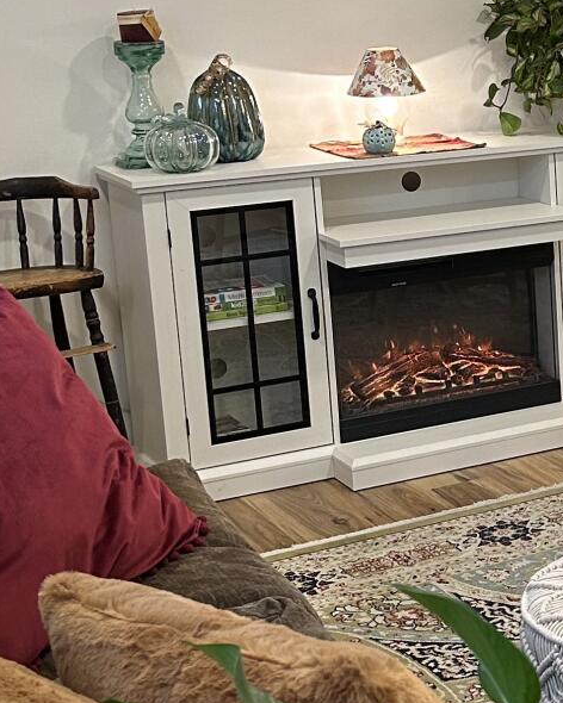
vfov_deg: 22.2
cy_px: 287
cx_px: 777
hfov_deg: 16.6
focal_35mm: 86
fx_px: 1791
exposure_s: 1/60
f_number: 1.5
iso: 125
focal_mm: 5.7
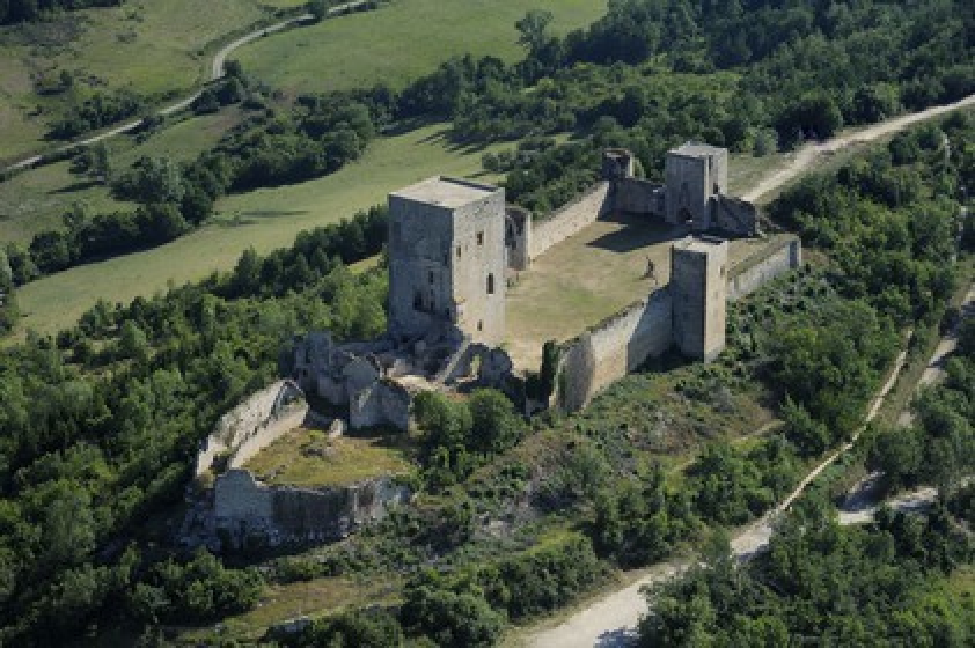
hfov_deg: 22.2
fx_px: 2490
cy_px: 324
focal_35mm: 92
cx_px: 488
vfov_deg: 14.8
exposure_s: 1/1000
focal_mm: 92
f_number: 6.3
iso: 400
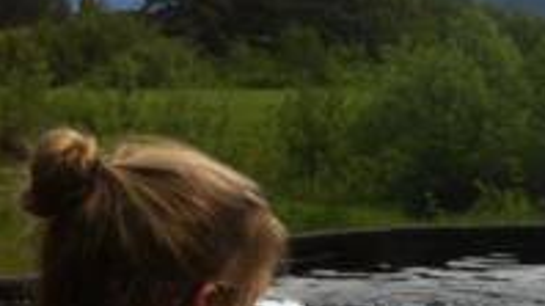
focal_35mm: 96
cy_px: 134
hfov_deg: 20.9
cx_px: 639
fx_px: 1386
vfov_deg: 12.6
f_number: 2.8
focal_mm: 3.85
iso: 80
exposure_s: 1/973
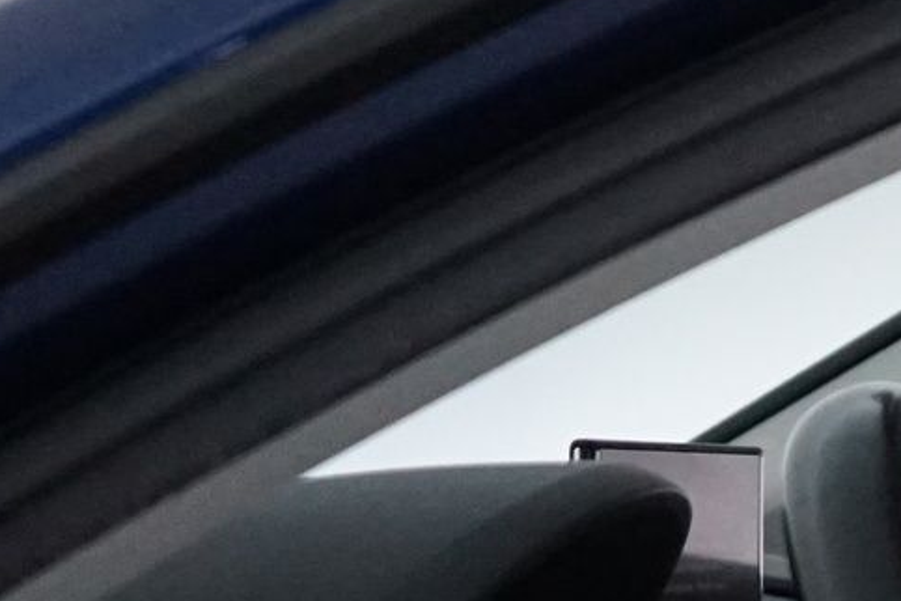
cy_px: 1177
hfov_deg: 12.4
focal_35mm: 145
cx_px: 1845
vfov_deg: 8.9
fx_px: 3629
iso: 4000
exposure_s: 1/160
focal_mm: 28
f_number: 3.5
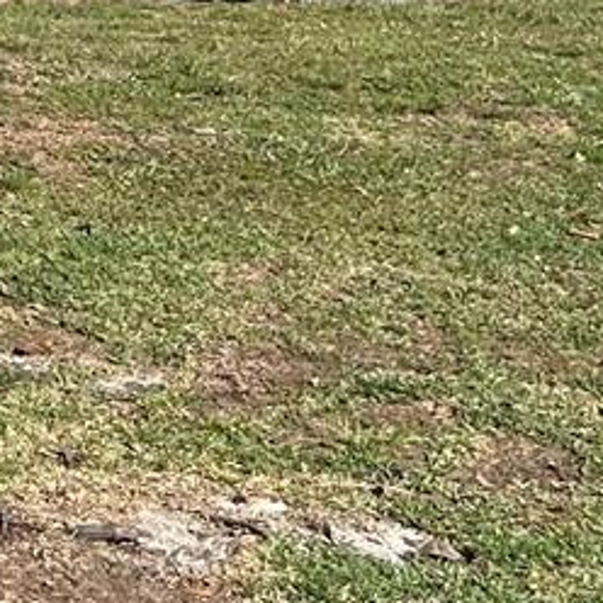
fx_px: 2917
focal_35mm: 148
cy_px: -508
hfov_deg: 10.5
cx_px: -727
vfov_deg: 11.0
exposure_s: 1/4630
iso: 50
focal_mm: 5.7
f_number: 1.5
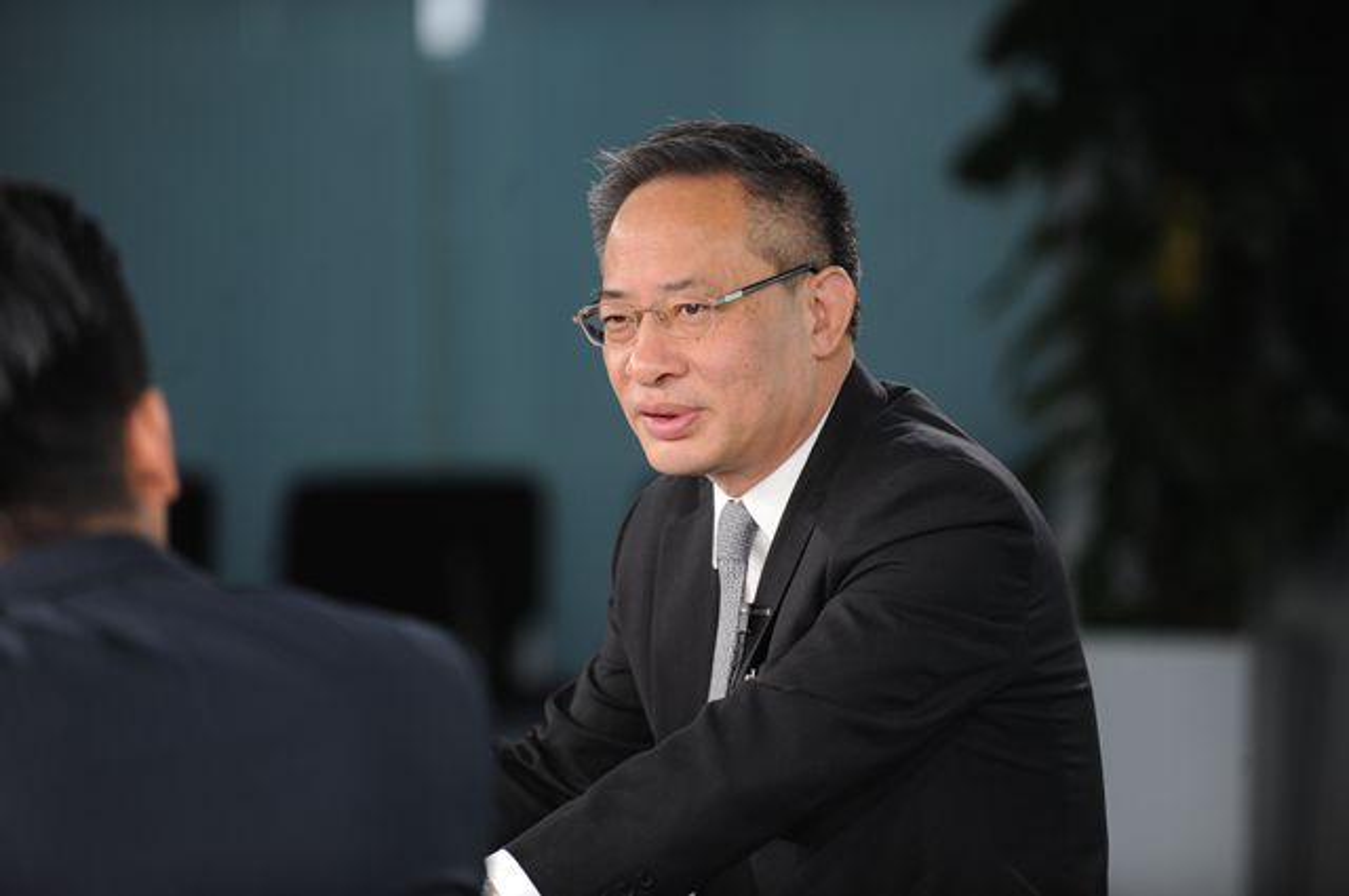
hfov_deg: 10.3
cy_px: 448
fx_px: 7485
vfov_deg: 6.8
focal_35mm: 200
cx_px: 674
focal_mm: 200
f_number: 2.8
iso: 800
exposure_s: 1/250
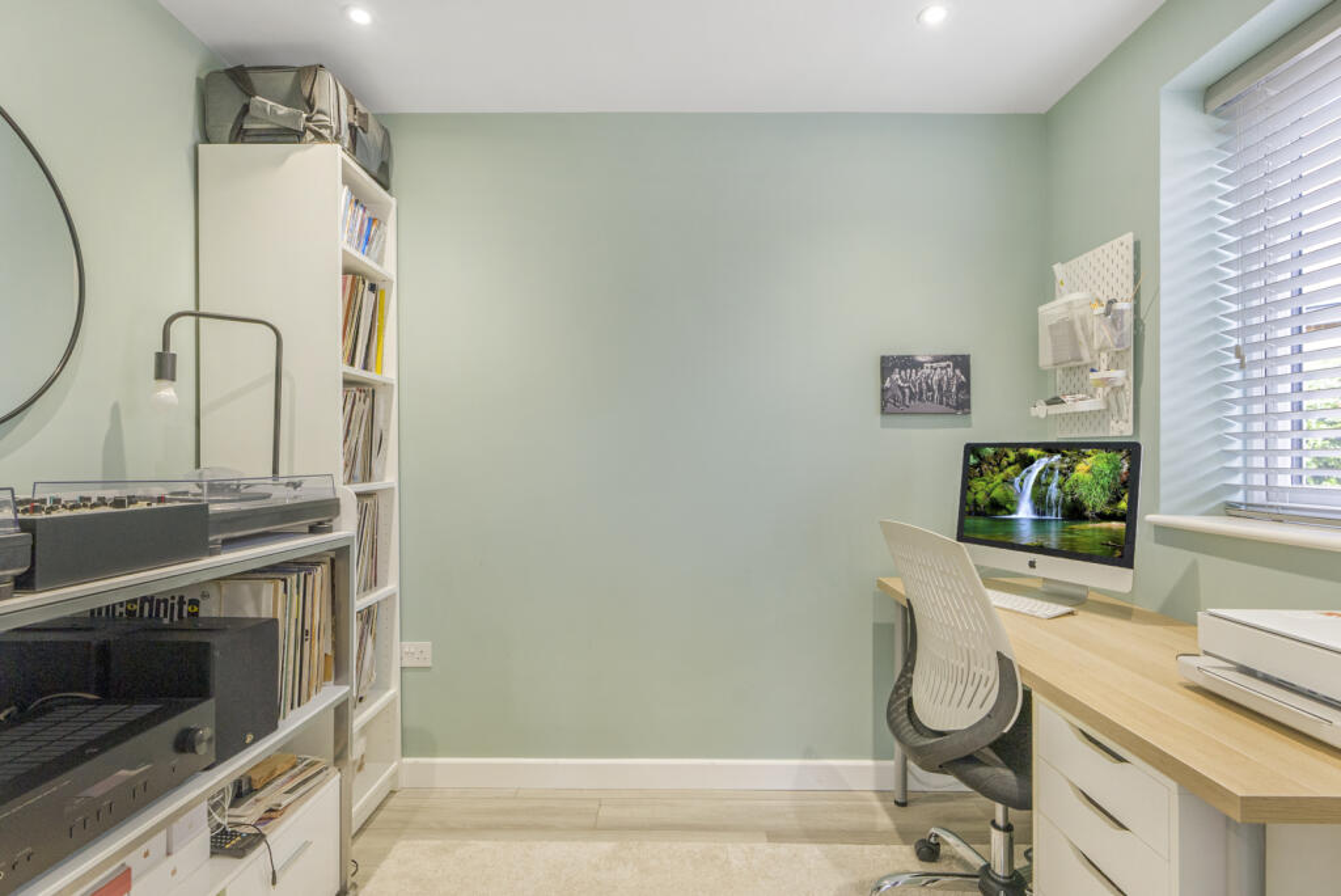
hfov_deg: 96.7
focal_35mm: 16
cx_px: 670
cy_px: 448
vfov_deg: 73.8
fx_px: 596
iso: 800
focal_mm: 16
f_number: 7.1
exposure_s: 1/30
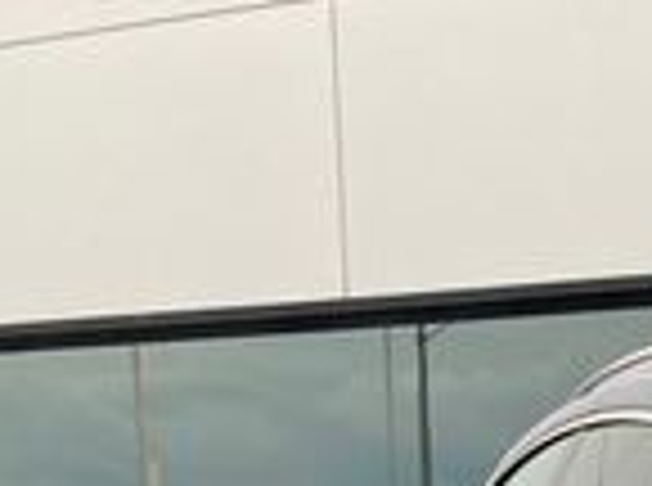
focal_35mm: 124
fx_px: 2330
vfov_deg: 10.8
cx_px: 1286
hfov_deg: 13.7
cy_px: 1004
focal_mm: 3.99
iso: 40
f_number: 1.8
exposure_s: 1/121
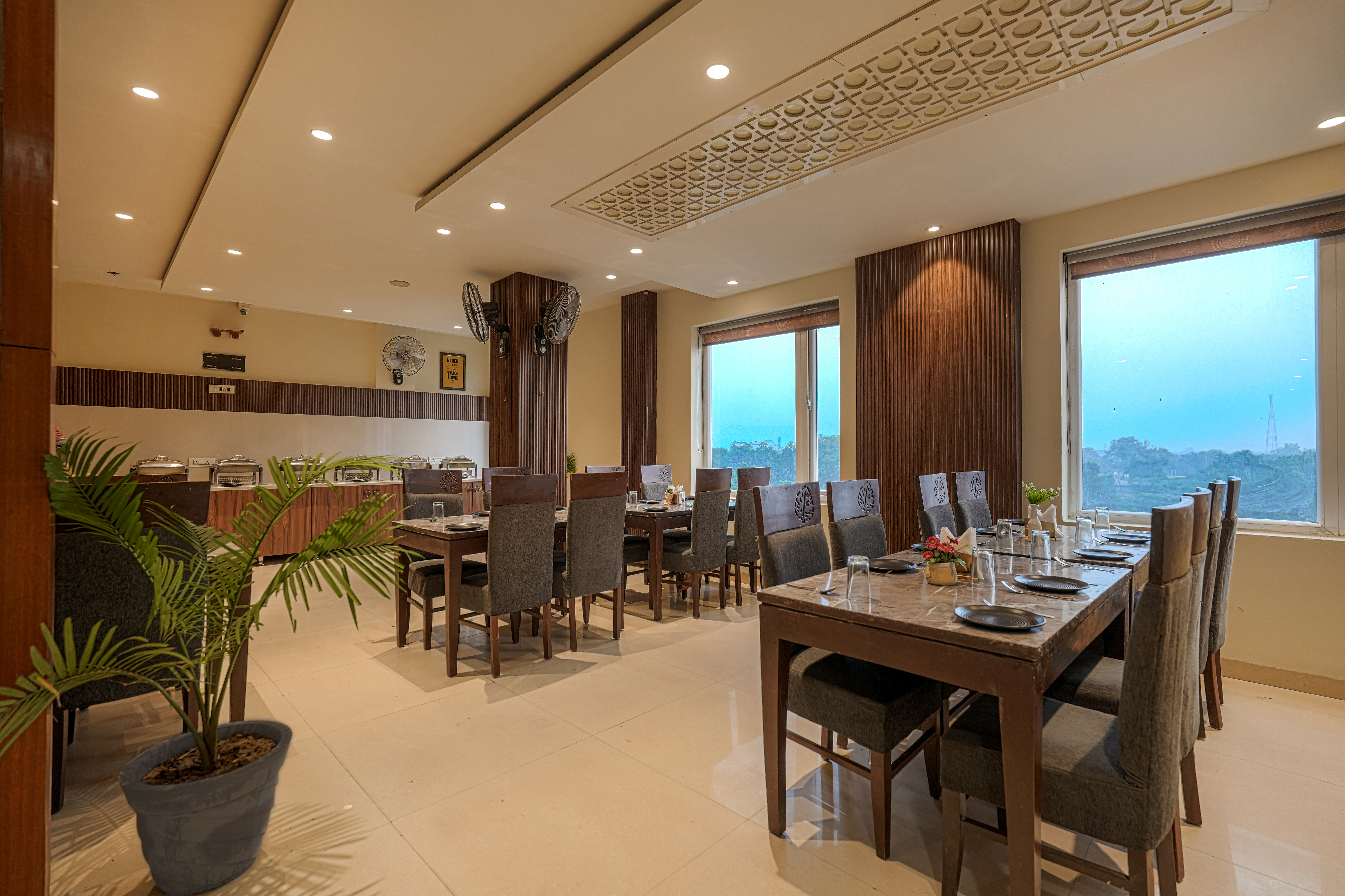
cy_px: 448
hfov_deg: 96.7
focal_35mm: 16
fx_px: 598
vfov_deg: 73.7
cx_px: 672
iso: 800
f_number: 3.5
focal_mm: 16
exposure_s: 1/25
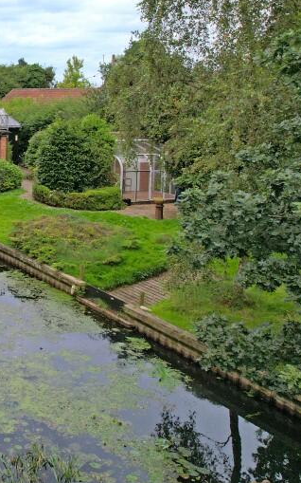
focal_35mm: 45
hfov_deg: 23.8
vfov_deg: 43.8
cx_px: -126
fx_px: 591
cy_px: 163
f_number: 2.8
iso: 100
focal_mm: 8.38
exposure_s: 1/100
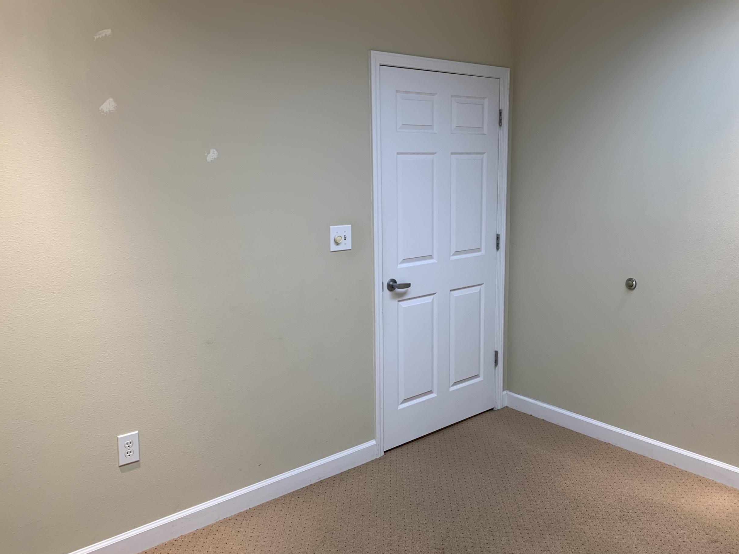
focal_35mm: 32
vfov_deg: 44.1
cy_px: 266
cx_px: 453
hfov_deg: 56.3
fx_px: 683
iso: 64
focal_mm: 4.25
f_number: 1.8
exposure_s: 1/120
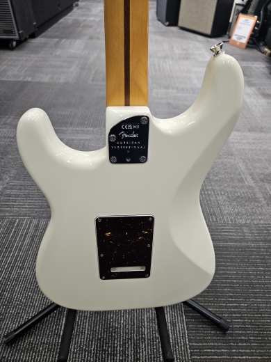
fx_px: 240
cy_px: 181
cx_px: 136
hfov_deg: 58.9
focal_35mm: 23
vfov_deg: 73.9
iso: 400
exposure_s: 1/120
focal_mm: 5.4
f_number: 1.8
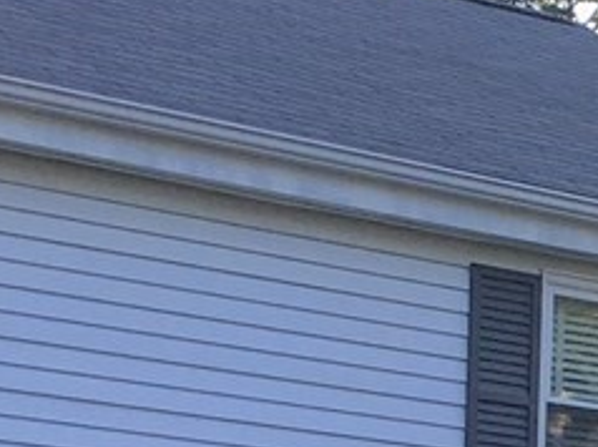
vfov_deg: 11.4
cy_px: 648
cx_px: 980
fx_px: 2157
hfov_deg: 14.4
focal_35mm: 125
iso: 25
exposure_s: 1/442
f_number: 2.2
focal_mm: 4.15
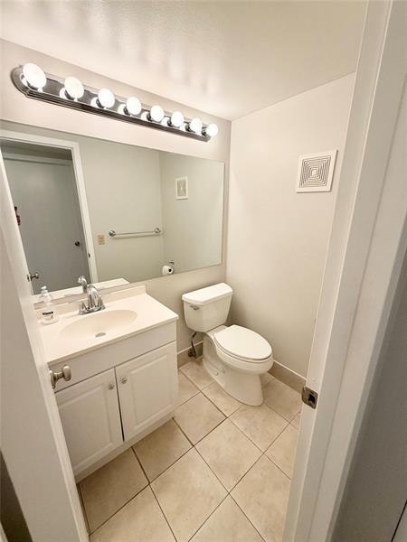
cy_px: 271
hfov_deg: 85.7
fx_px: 219
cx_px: 204
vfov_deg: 102.1
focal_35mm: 14
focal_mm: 2.22
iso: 64
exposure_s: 1/120
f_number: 2.2
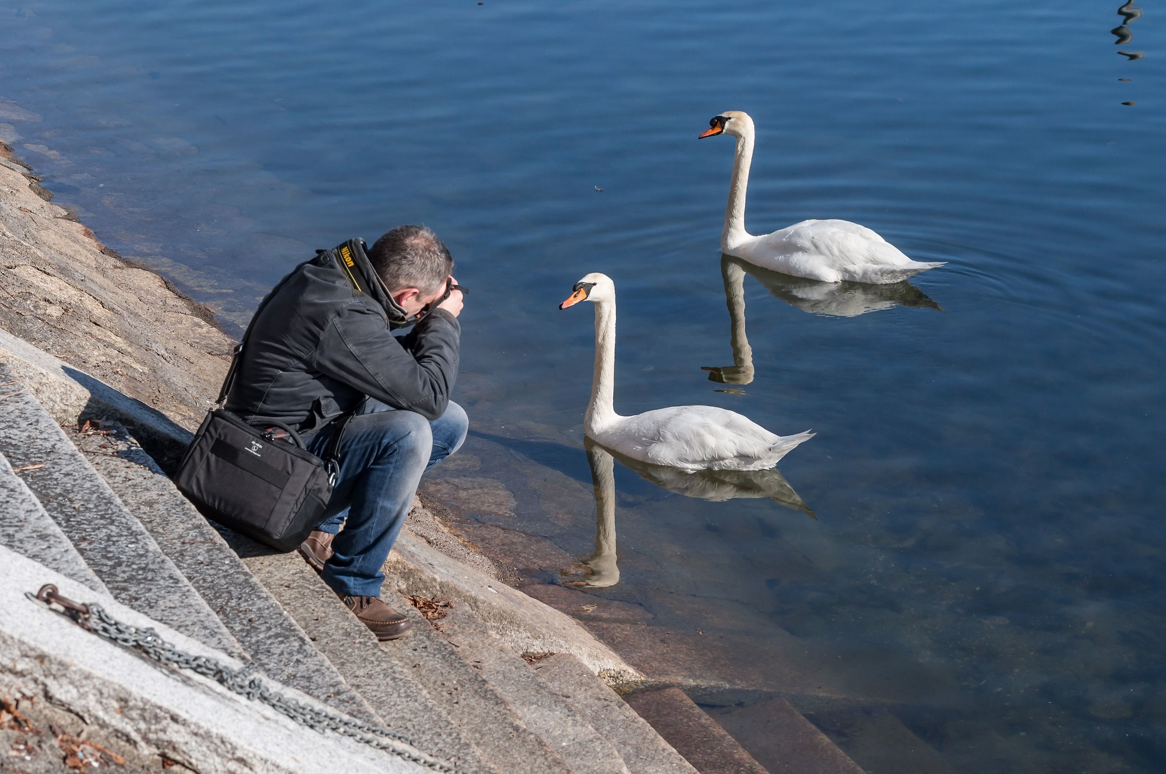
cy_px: 387
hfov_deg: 22.6
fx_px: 2911
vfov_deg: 15.2
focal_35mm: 90
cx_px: 583
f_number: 5.6
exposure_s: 1/1000
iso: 200
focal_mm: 60
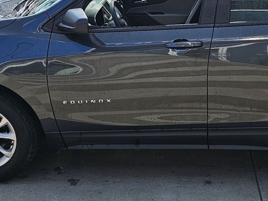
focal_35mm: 70
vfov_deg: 21.0
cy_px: 87
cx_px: 191
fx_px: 542
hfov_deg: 27.5
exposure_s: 1/1041
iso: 20
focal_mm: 6.3
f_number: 1.7
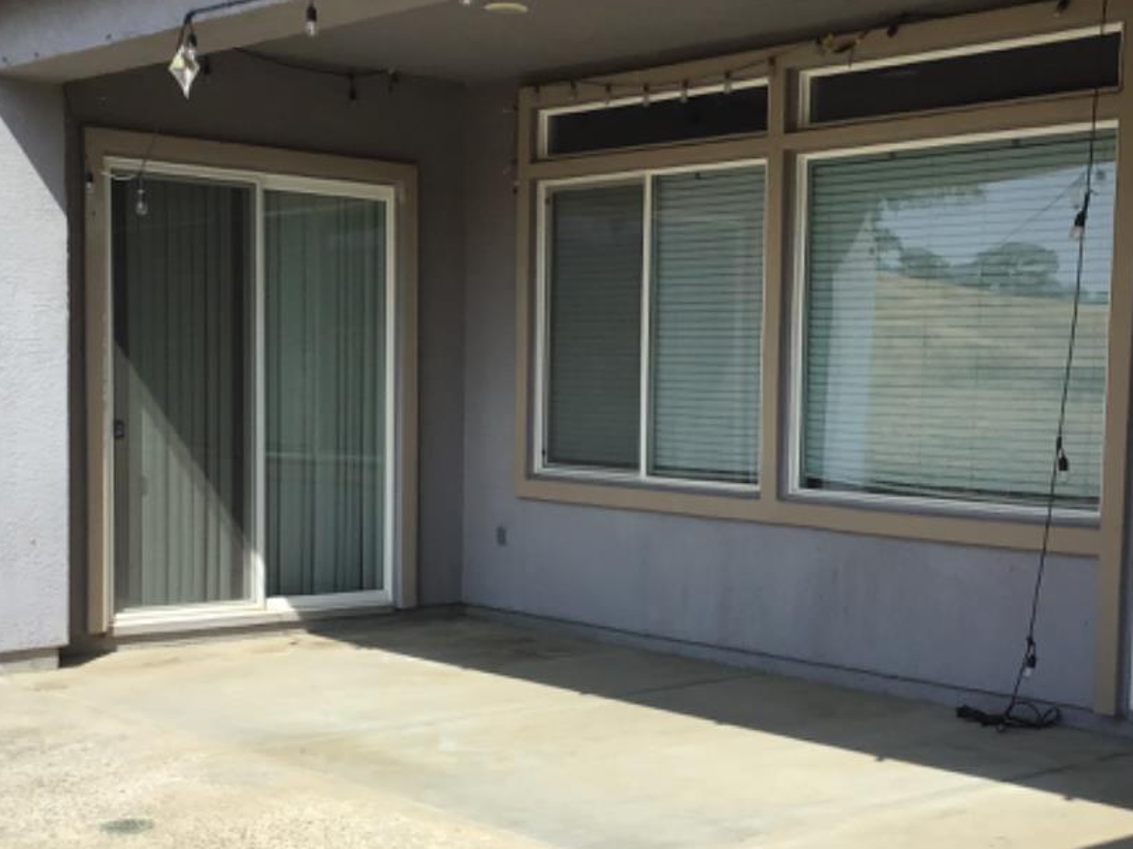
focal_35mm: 58
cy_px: 530
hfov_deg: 33.2
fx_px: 1898
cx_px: 602
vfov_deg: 25.1
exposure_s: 1/1567
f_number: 2.4
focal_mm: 3.3
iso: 25
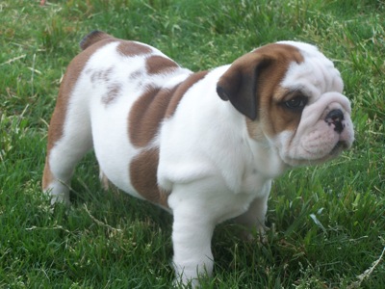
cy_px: 144
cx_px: 192
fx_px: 1168
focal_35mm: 105
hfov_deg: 18.7
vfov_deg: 14.1
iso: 80
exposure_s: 1/250
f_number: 3.2
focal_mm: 17.5
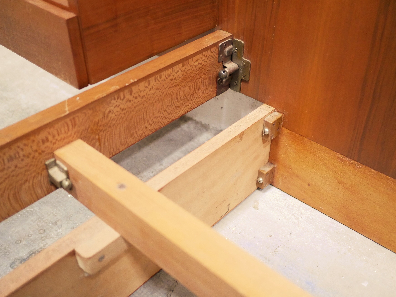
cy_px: 148
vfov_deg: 36.0
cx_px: 198
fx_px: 458
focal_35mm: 40
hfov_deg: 46.8
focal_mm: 20
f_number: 1.7
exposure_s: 1/60
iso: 2500
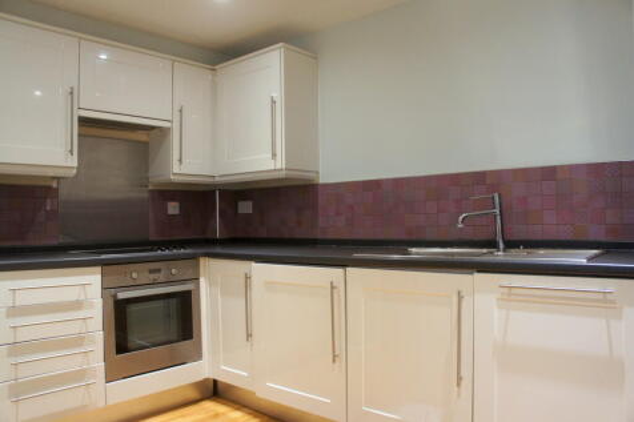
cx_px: 317
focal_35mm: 27
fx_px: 475
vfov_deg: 47.9
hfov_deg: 67.4
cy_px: 211
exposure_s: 1/30
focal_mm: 18
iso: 400
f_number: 3.5
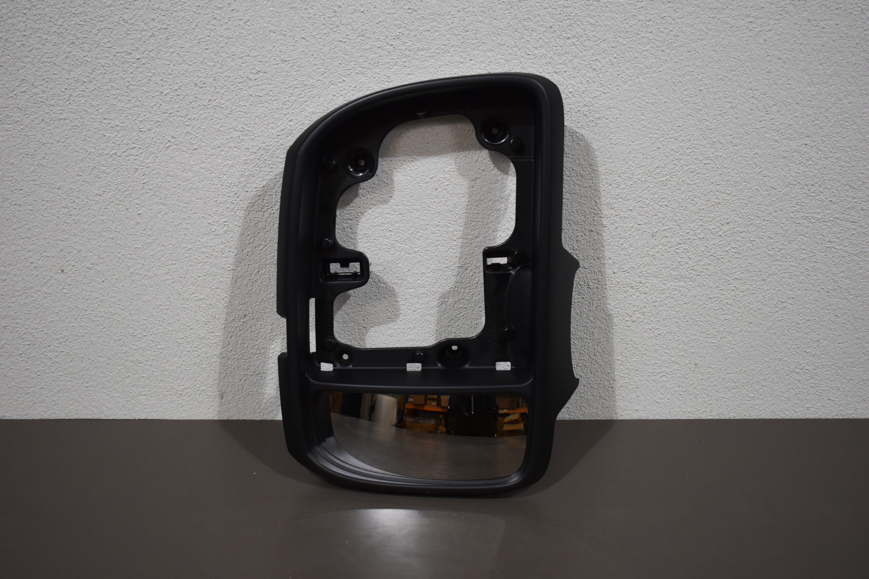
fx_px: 1122
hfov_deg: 42.3
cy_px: 290
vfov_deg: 28.9
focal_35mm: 46
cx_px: 434
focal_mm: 31
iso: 720
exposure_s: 1/250
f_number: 4.2
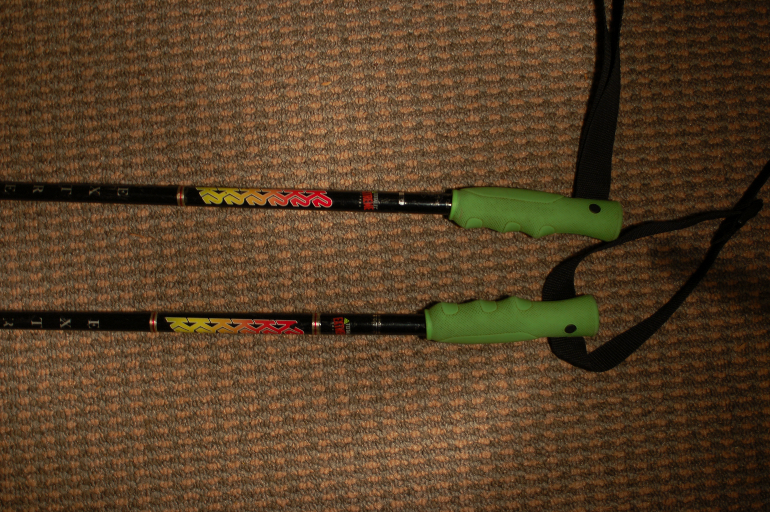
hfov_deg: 53.2
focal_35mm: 36
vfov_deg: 36.8
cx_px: 385
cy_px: 256
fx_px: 769
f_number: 2.8
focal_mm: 24
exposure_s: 1/50
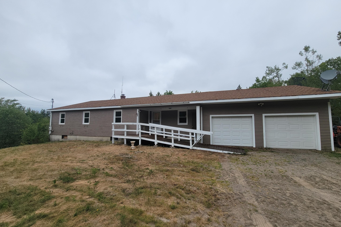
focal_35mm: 14
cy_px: 112
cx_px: 174
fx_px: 133
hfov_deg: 104.2
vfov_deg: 81.2
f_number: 2.2
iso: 50
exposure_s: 1/189
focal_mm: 2.2
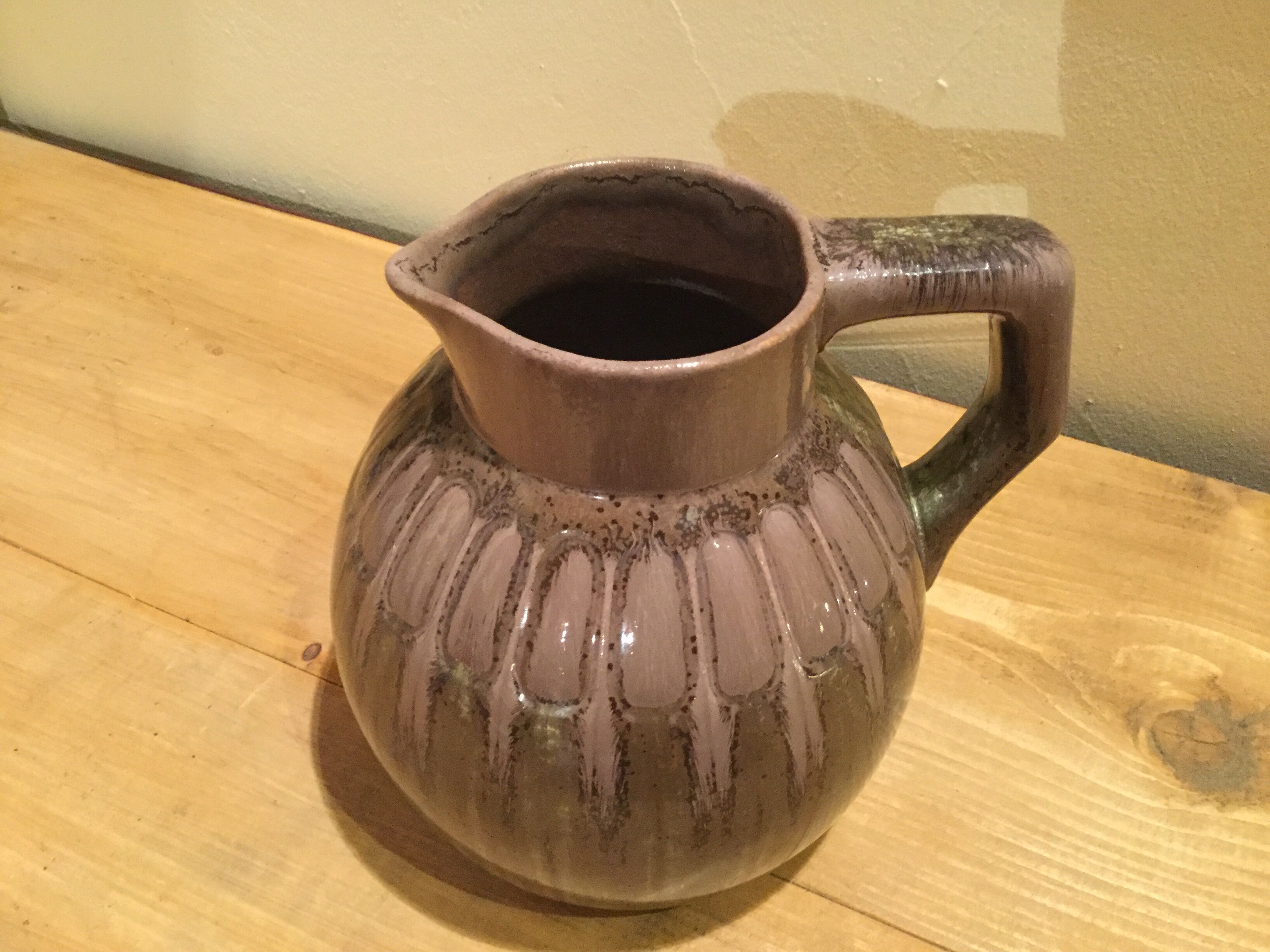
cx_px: 635
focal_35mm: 31
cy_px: 476
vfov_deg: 45.4
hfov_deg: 58.4
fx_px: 1137
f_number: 2.4
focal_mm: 3.3
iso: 320
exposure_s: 1/17
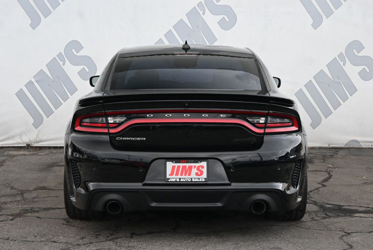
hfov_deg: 27.0
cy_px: 125
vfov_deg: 18.2
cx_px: 186
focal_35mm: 75
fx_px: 778
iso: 450
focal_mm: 50
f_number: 6.3
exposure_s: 1/125
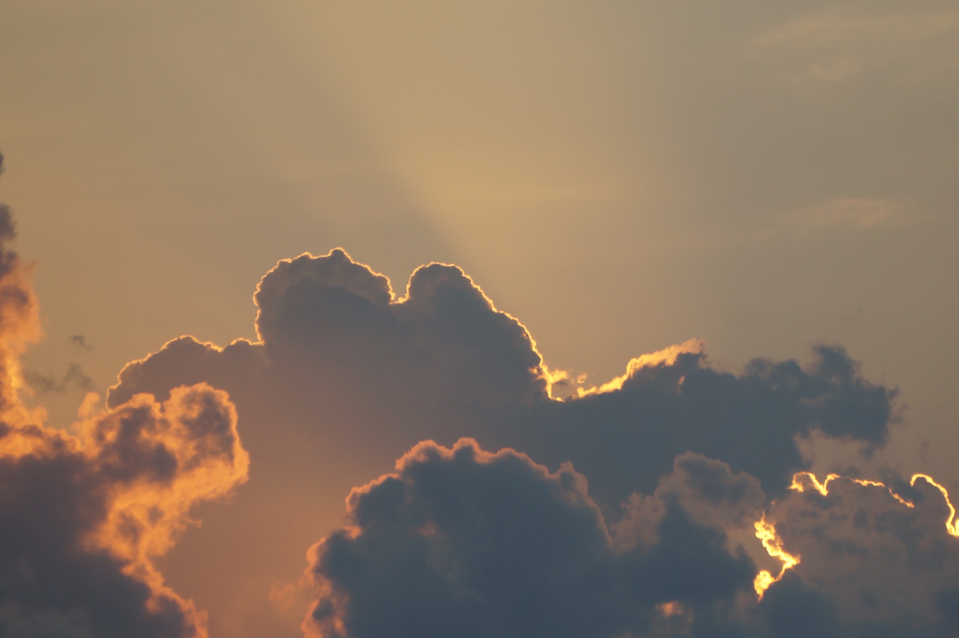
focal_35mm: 483
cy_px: 394
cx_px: 577
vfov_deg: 2.8
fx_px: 12854
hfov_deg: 4.3
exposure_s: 1/500
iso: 200
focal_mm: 210
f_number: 7.1
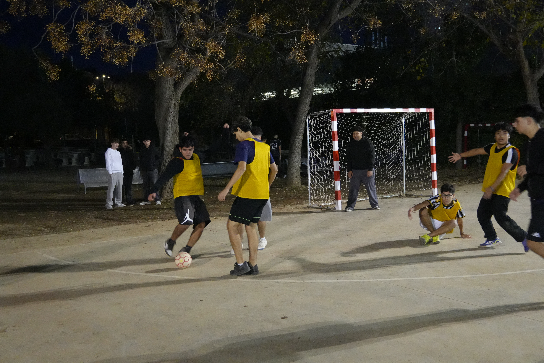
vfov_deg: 34.2
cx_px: 272
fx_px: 589
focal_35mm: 39
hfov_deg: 49.6
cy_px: 182
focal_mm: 26
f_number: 4
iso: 6400
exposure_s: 1/100
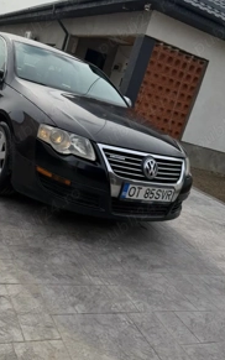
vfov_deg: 54.7
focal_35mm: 35
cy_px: 136
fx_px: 343
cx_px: 66
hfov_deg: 35.7
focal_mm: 6.76
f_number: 1.78
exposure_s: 1/4975
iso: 80
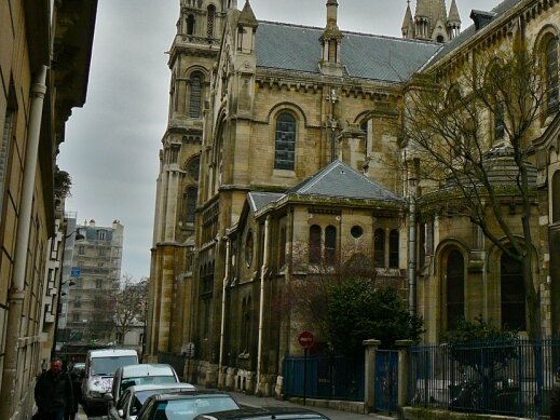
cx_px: 423
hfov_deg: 34.8
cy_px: 143
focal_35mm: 54
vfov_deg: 26.9
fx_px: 873
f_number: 2.8
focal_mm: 5.2
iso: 80
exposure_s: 1/100
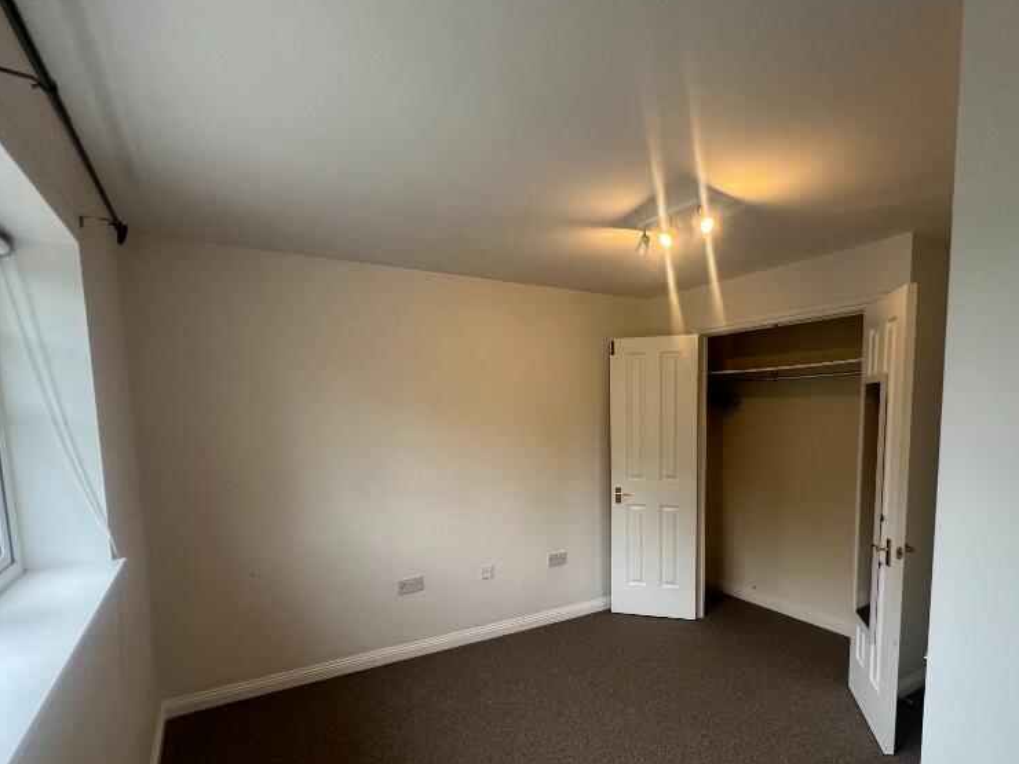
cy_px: 469
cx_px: 591
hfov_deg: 87.1
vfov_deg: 70.6
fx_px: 530
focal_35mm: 18
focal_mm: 1.57
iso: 100
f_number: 1.8
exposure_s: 1/100
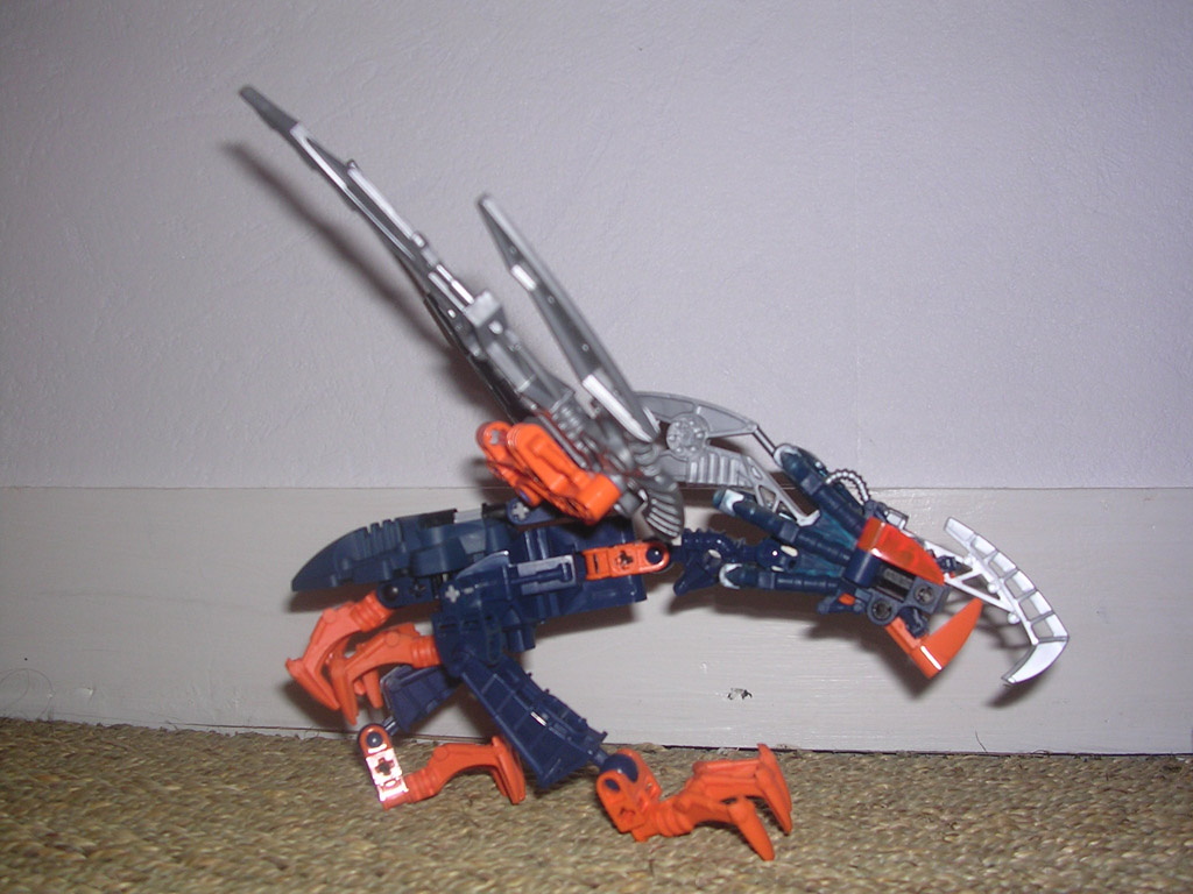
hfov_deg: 49.0
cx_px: 596
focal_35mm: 38
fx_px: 1310
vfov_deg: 37.7
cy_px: 447
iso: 100
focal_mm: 5.8
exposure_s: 1/60.1
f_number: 2.8
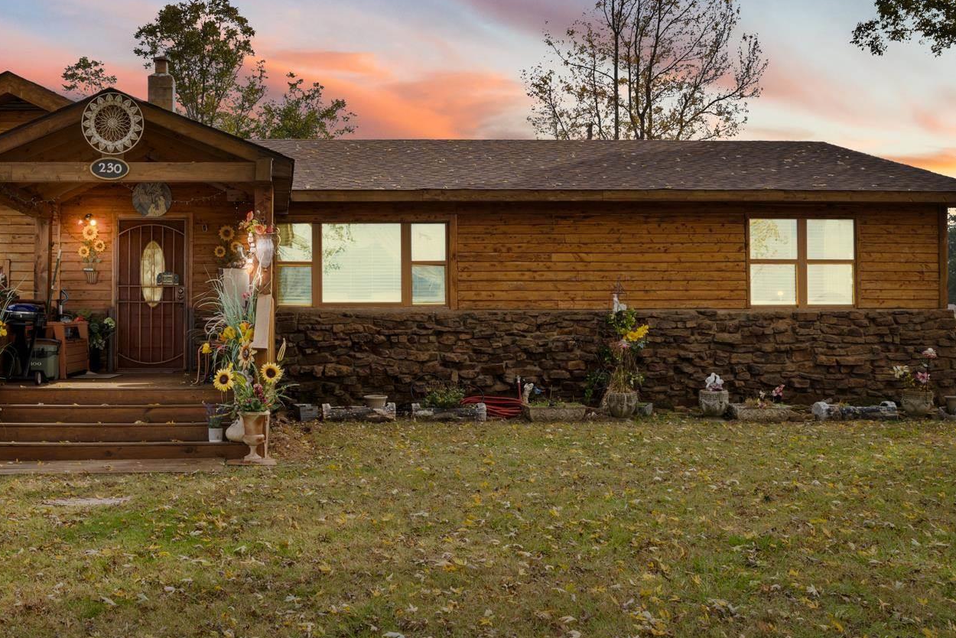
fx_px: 1028
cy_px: 300
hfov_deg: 49.2
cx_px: 339
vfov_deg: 34.5
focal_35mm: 39
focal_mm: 12.9
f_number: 9
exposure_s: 1/60
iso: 200
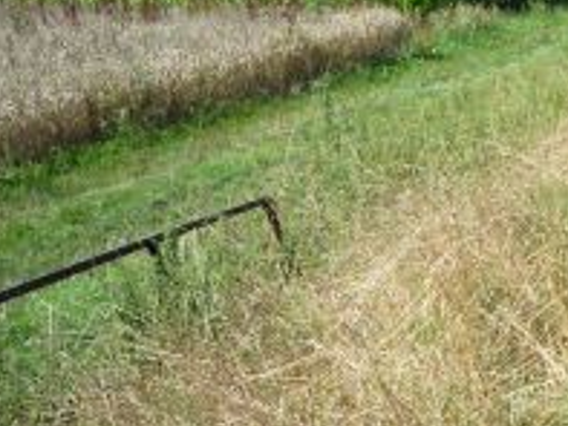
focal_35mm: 78
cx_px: 582
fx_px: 1281
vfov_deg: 18.9
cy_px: 176
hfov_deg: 23.8
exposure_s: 1/320
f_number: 4
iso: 100
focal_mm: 5.2
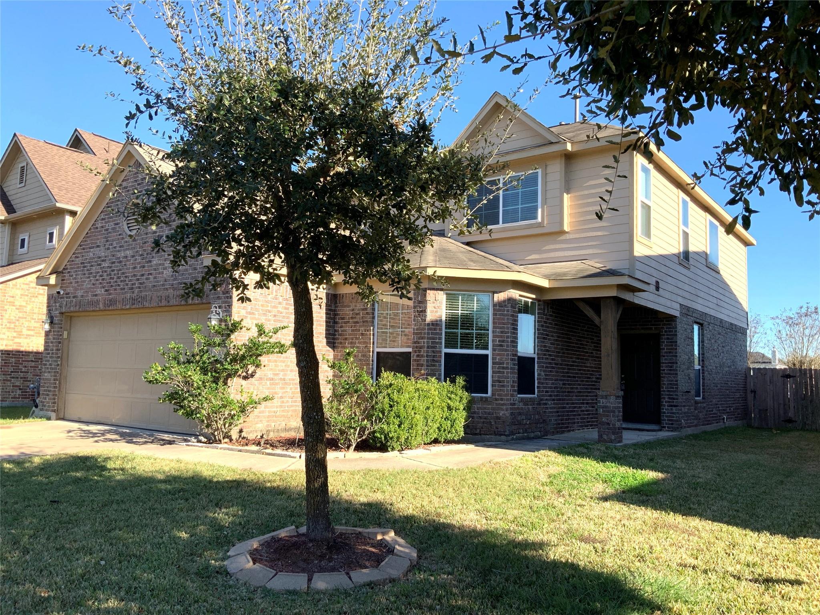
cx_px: 410
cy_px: 308
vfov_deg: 48.2
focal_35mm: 29
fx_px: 687
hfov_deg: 61.7
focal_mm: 3
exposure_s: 1/792
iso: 16
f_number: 1.8
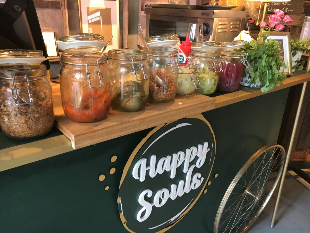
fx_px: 260
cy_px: 116
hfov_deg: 61.7
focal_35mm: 29
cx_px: 155
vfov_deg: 48.2
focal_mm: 4.15
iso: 200
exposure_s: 1/25
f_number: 2.2
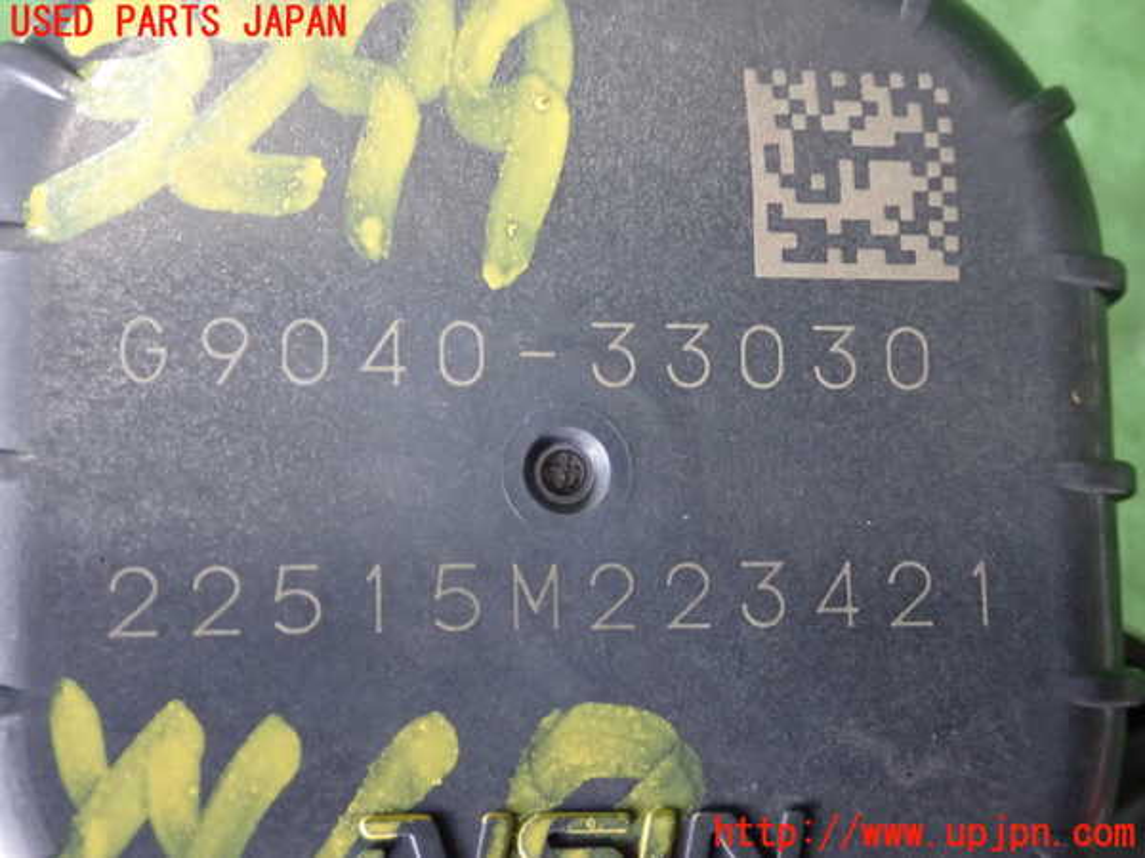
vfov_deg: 29.1
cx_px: 572
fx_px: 1654
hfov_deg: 38.2
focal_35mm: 50
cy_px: 429
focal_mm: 9.01
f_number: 3.2
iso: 1250
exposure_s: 1/80
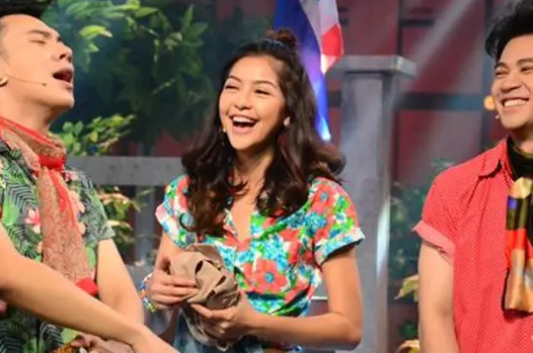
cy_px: 206
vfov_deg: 6.6
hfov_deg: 10.0
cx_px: 272
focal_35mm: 206
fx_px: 3038
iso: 4000
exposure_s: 1/160
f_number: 5.3
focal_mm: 95
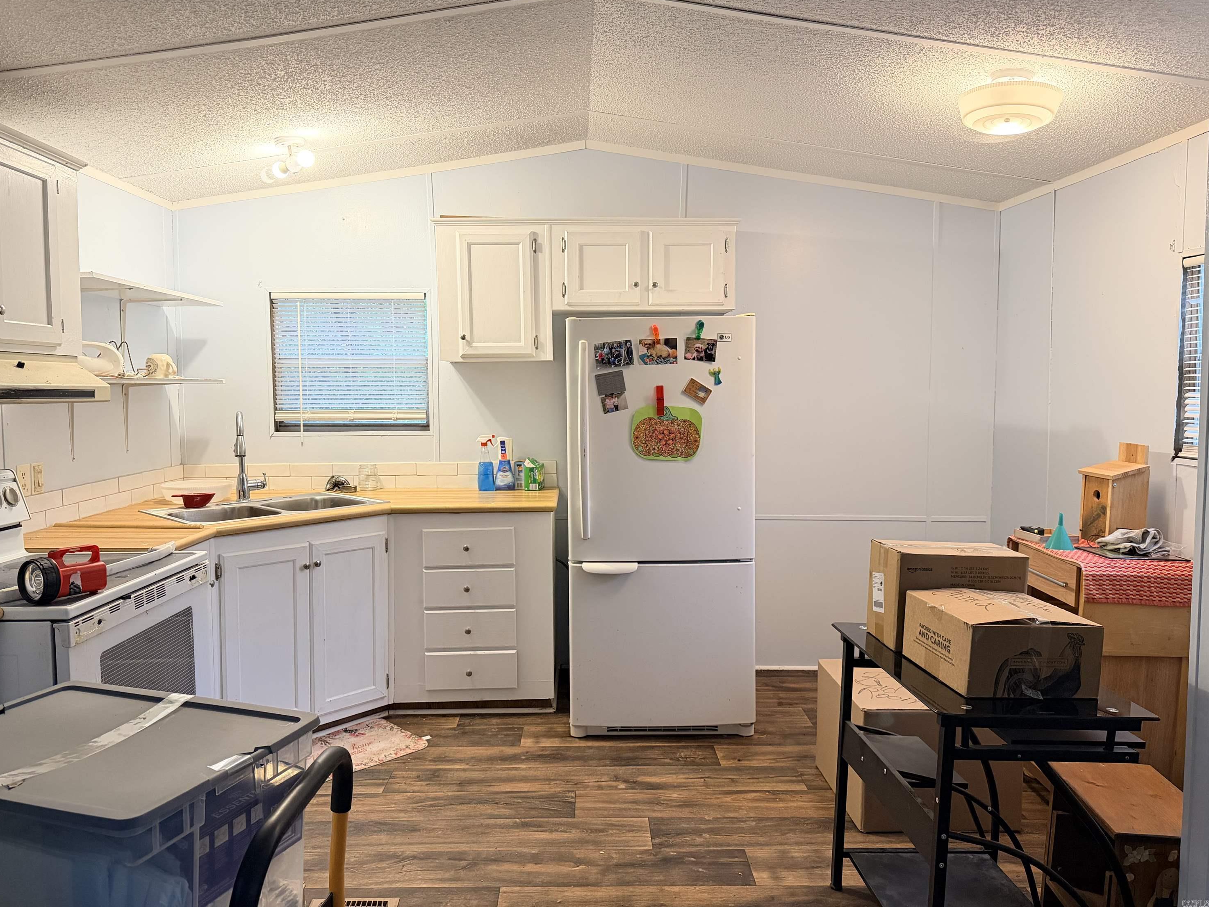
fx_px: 873
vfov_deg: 54.9
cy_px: 435
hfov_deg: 69.4
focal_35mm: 25
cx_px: 594
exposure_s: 1/60
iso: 640
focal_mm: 6.76
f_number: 1.78
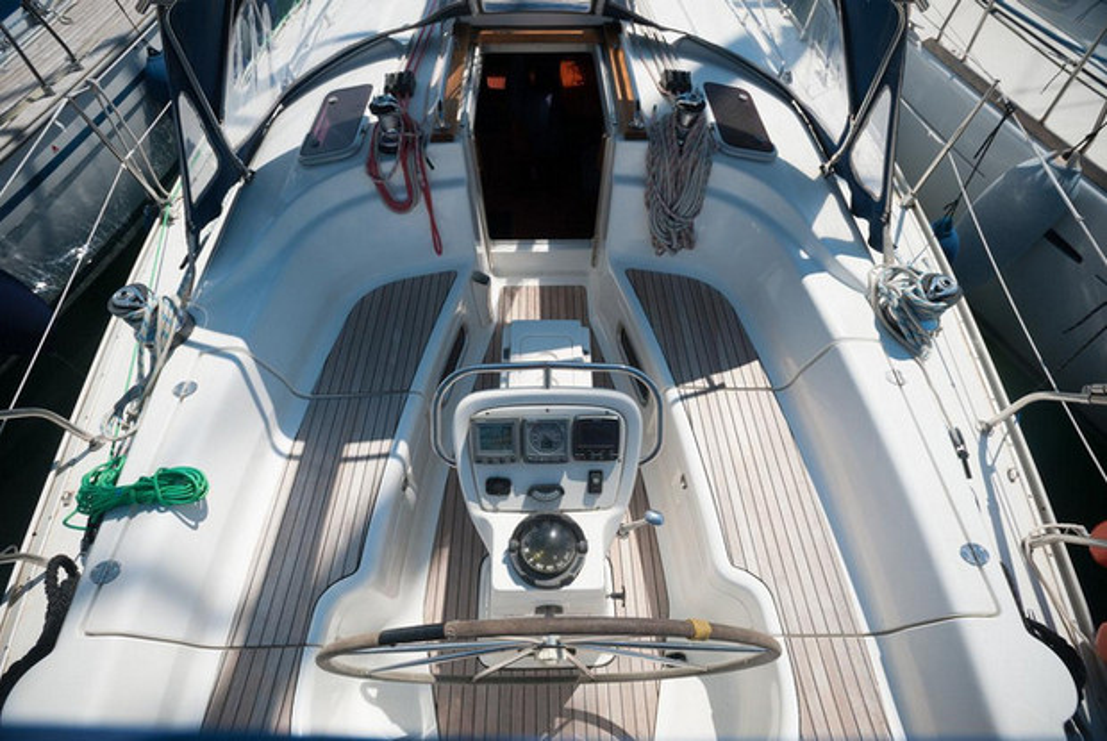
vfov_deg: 70.6
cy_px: 370
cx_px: 554
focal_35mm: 17
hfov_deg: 93.2
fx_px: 523
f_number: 8
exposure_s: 1/500
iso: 320
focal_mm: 17
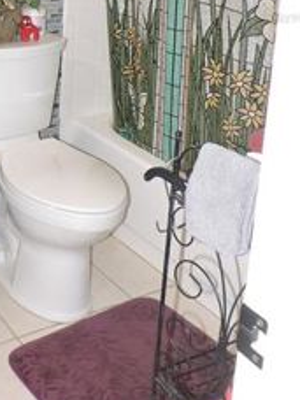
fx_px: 647
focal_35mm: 56
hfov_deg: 24.3
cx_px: -34
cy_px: 18
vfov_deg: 32.1
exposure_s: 1/30
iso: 200
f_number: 3
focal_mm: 4.3
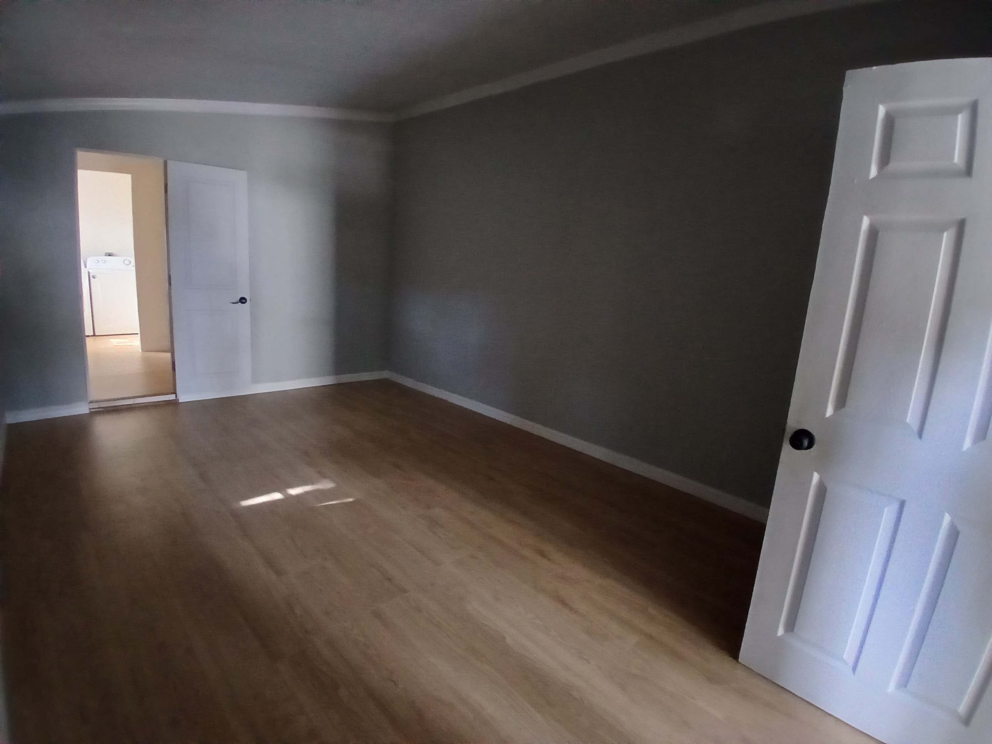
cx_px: 496
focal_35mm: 17
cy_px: 372
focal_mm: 1.4
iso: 400
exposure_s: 1/30
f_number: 2.2
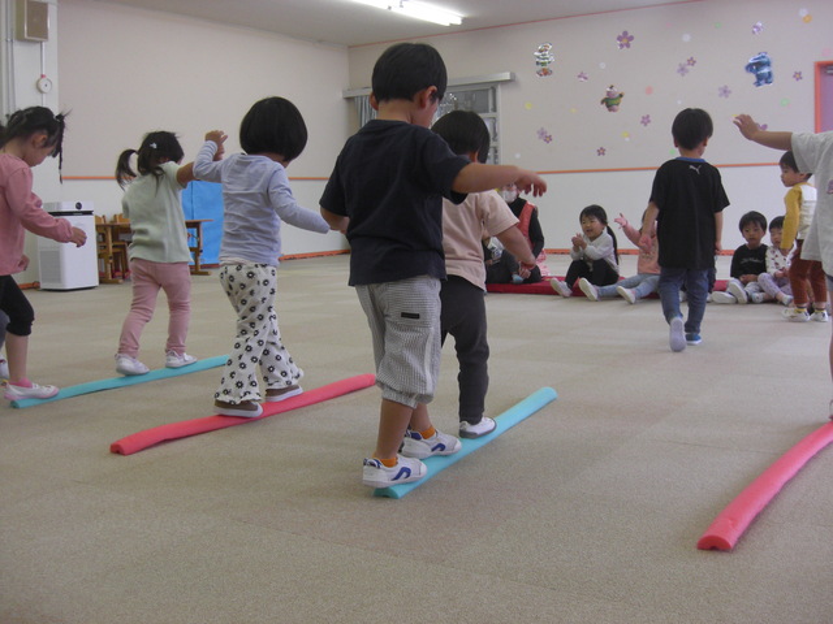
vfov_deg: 37.7
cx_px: 416
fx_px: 914
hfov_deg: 49.0
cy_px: 312
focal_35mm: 38
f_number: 2.8
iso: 200
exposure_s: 1/100
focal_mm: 7.9
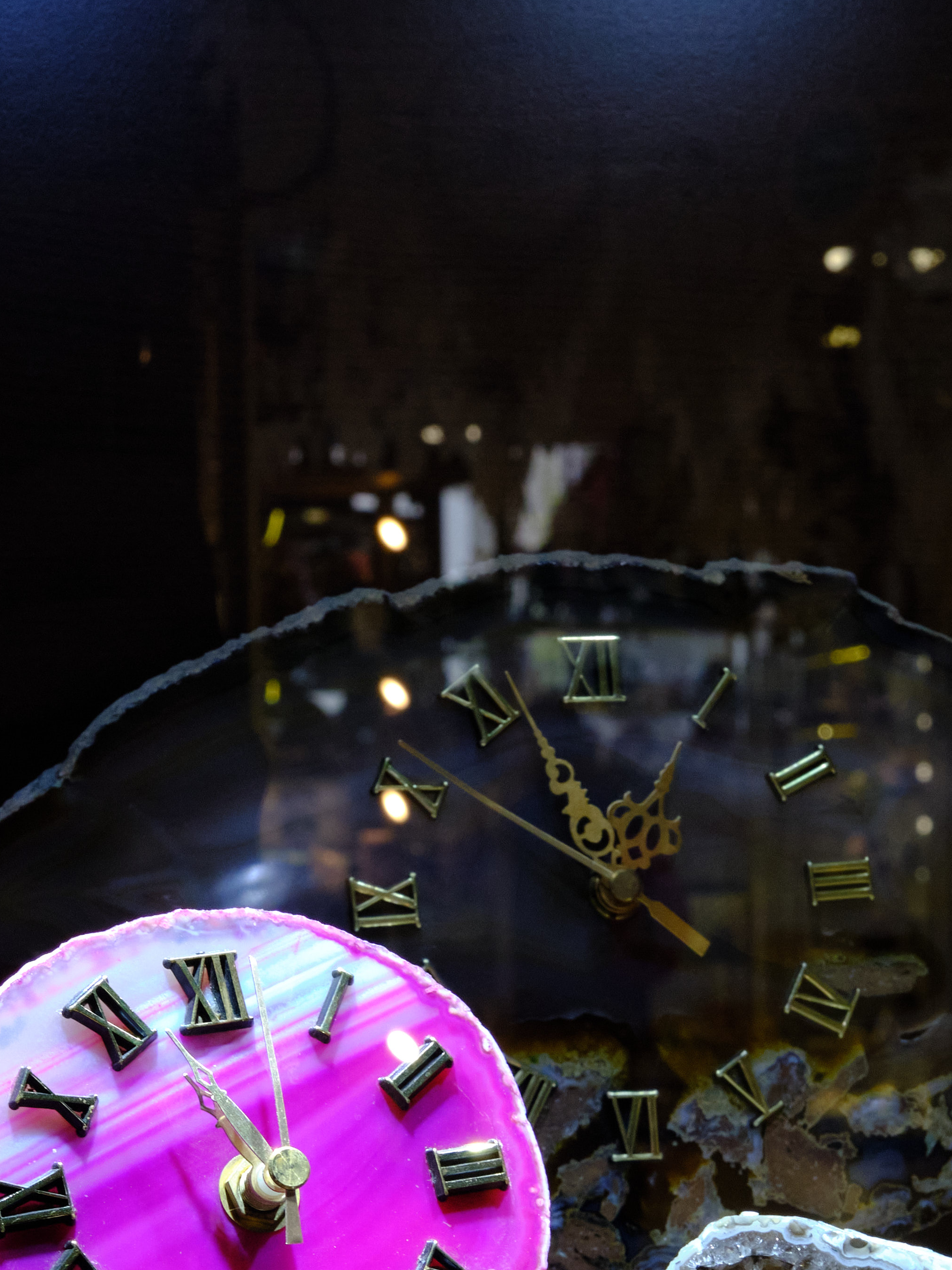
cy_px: 1097
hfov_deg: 15.4
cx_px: 484
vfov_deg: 20.1
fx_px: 3520
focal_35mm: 96
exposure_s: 1/34
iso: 1250
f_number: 8
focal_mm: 23
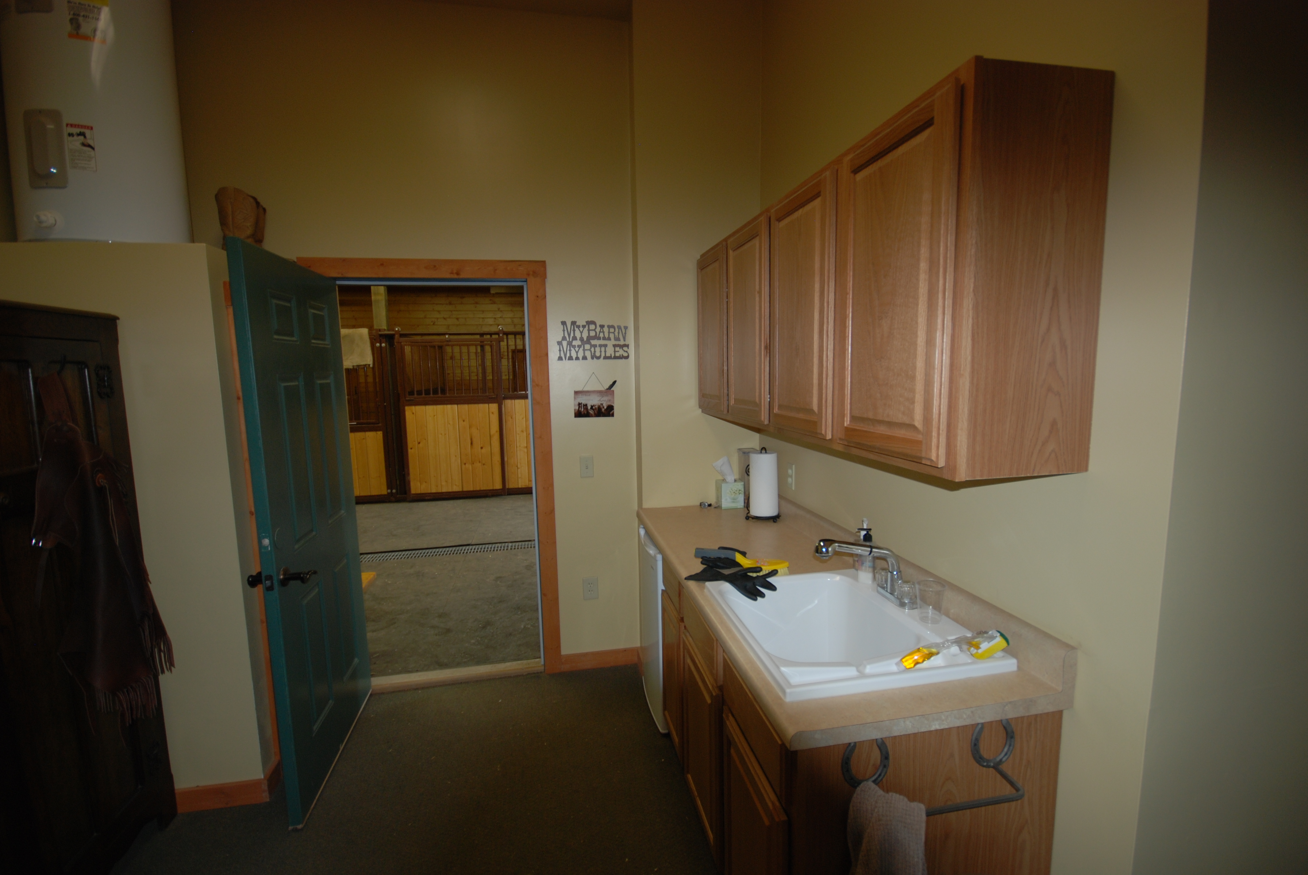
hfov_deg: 100.3
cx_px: 654
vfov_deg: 77.5
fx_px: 546
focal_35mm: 15
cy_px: 438
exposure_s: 1/60
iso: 200
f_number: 4
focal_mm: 10
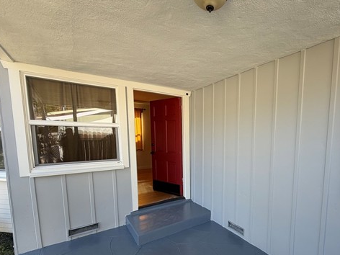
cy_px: 156
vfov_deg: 67.9
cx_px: 222
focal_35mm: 19
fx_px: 187
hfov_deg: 82.3
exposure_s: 1/168
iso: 40
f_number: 2.2
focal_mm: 2.22
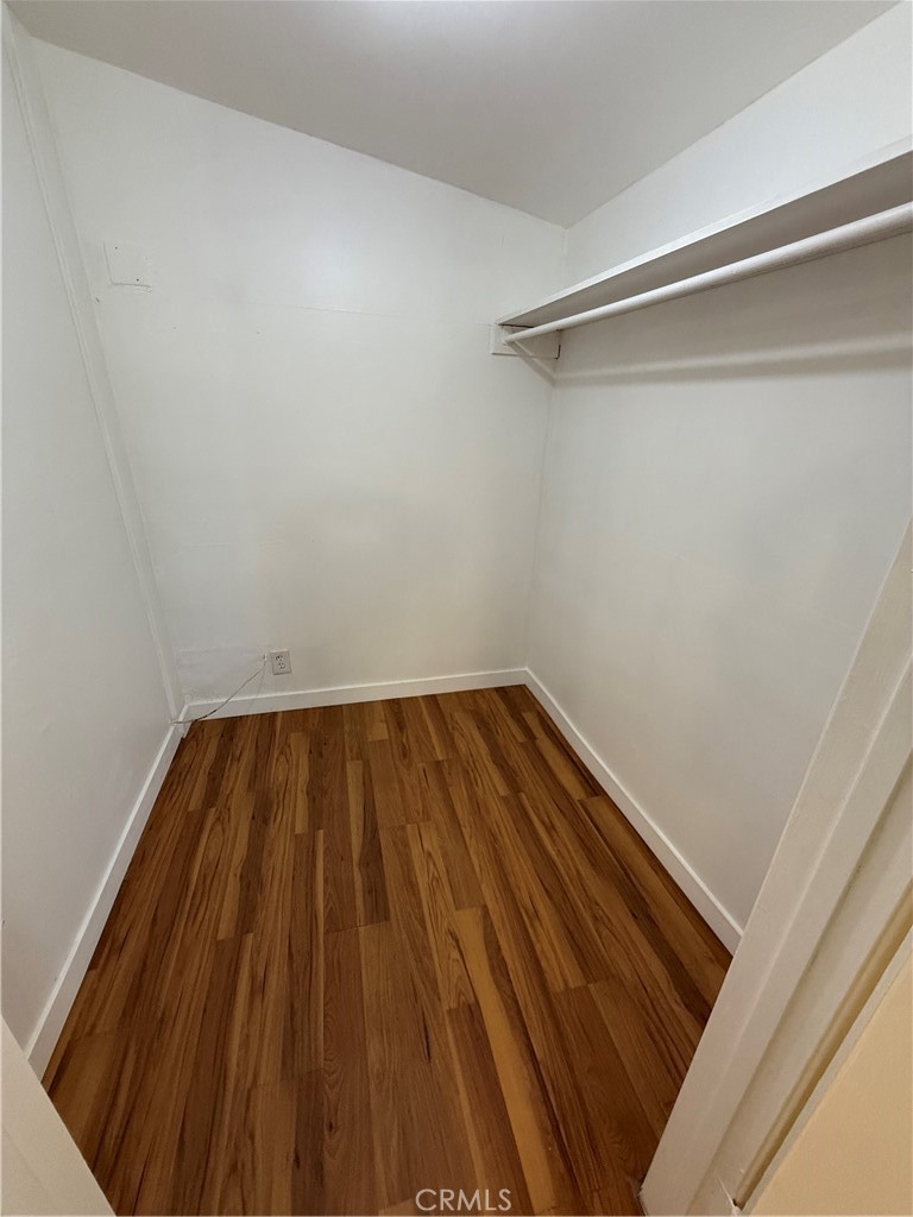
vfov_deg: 102.1
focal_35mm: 14
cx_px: 456
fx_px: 492
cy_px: 608
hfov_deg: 85.7
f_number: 2.2
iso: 250
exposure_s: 1/120
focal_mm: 2.22
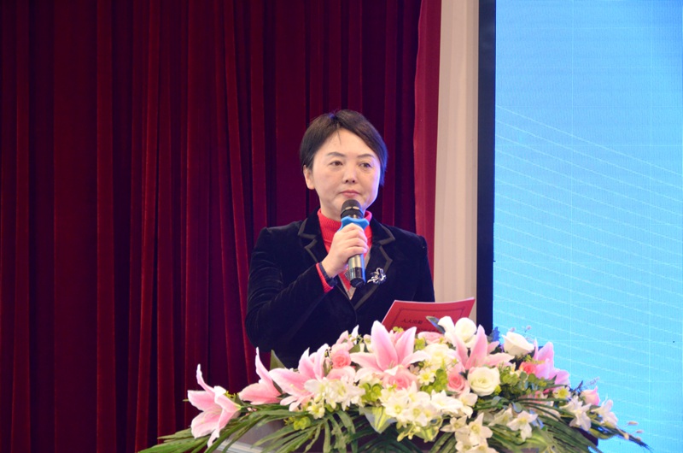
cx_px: 342
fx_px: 1988
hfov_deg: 19.5
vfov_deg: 13.0
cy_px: 226
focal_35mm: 105
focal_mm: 70
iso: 1250
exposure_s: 1/100
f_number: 5.3
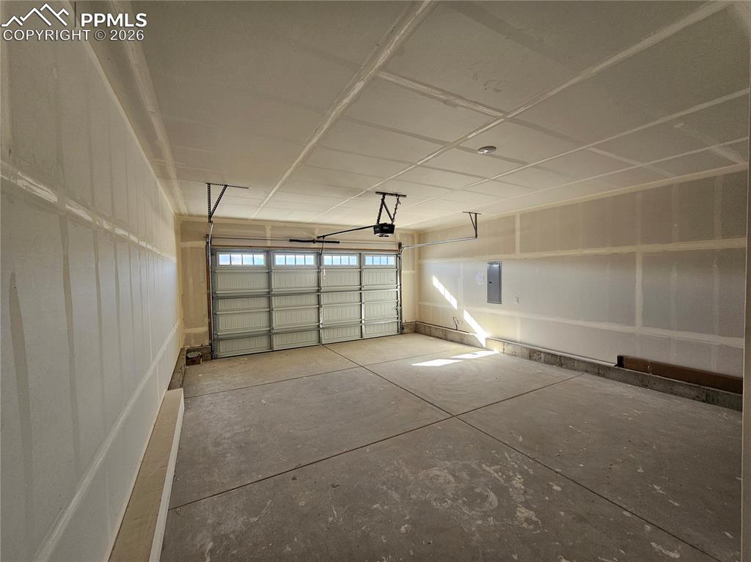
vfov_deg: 89.9
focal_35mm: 13
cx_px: 376
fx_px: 282
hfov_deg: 106.2
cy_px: 281
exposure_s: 1/60
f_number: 2.2
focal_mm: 2.2
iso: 64
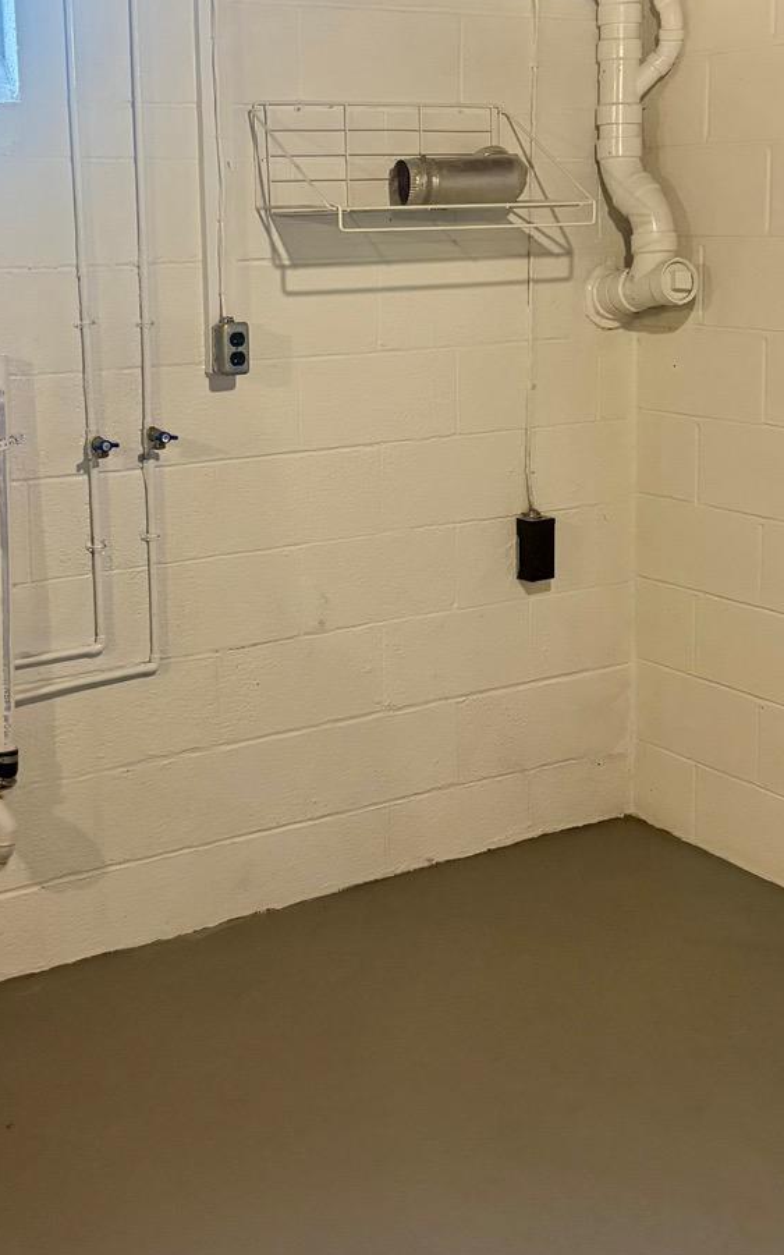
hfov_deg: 27.4
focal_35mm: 47
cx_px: 327
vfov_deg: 42.1
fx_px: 1607
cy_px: 412
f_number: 1.6
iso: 320
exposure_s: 1/60
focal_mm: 5.96
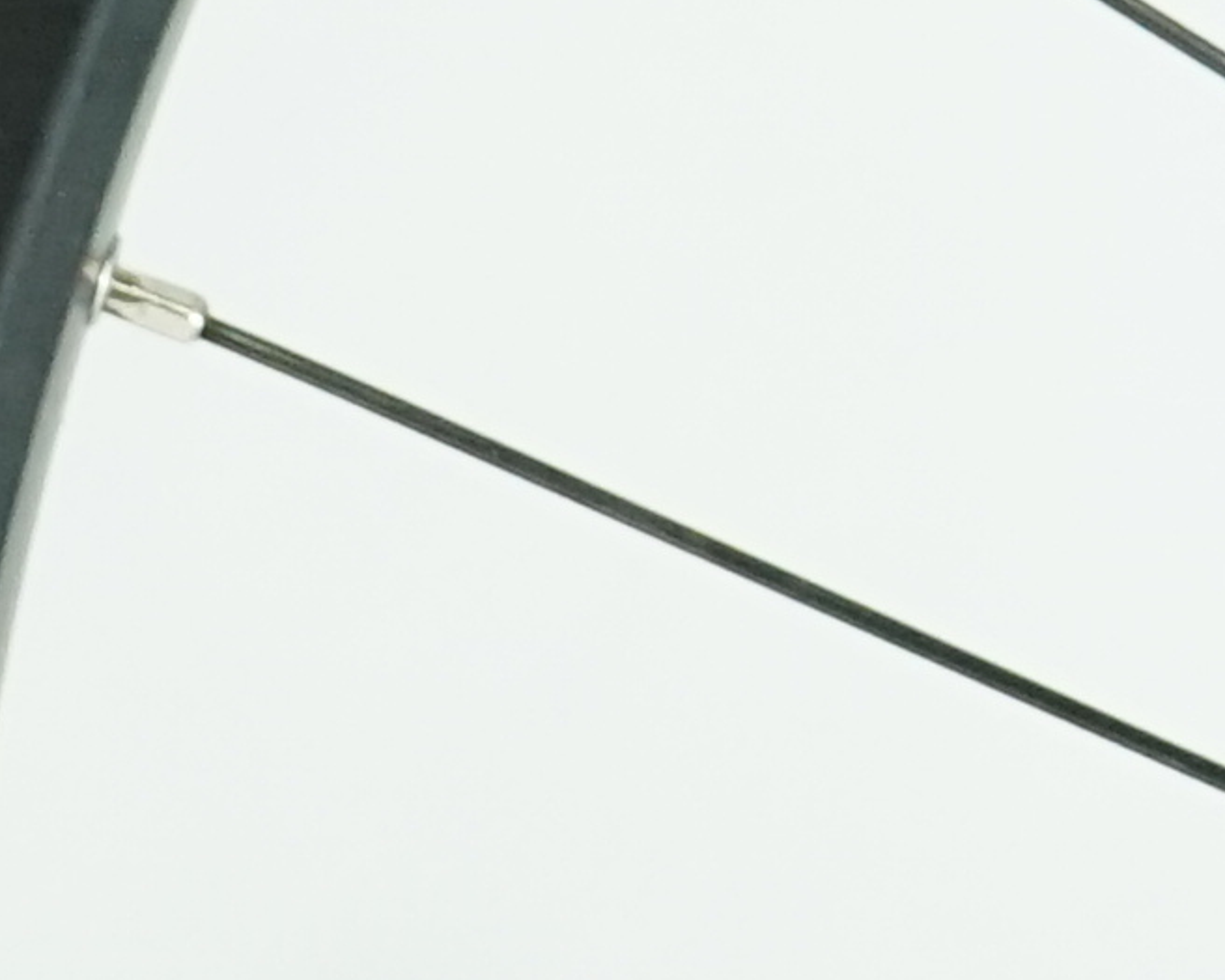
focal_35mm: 395
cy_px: -1370
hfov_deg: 4.8
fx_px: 14323
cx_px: 2338
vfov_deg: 3.9
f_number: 6.3
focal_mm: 46
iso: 2500
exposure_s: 1/200
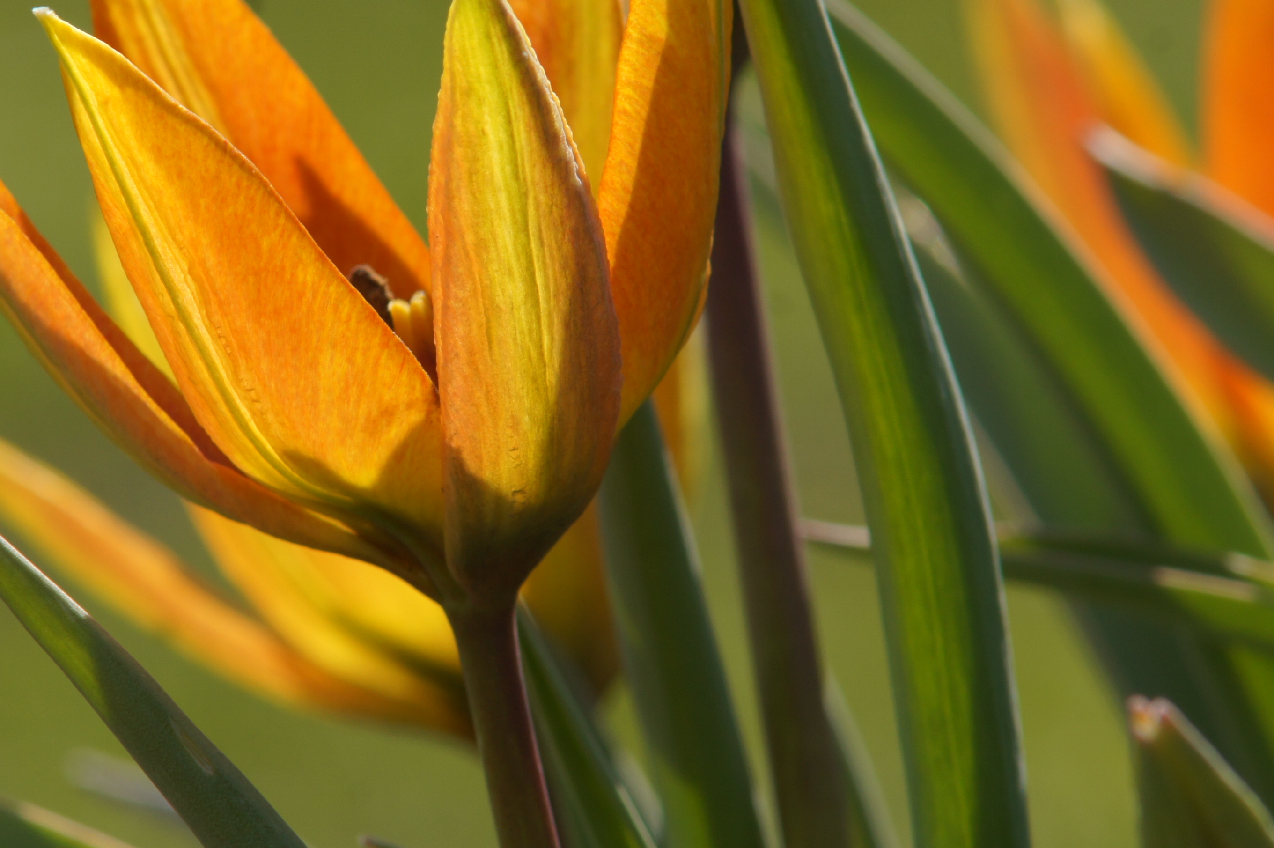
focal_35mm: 405
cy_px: 371
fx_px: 14324
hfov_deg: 5.1
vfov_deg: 3.4
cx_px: 485
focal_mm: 160
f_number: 11
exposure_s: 1/250
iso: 200
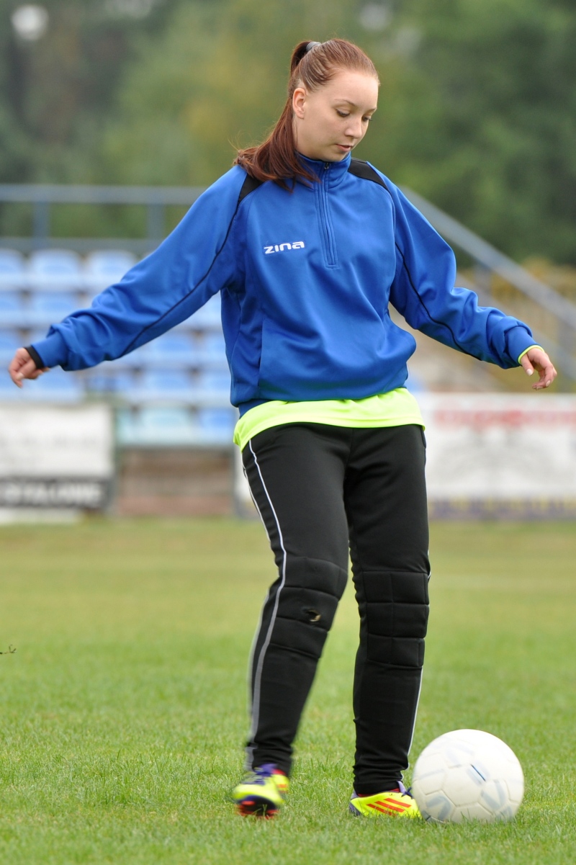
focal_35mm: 300
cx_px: 288
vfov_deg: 6.9
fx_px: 7204
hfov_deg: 4.6
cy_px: 432
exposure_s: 1/400
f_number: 4
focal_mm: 200
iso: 200
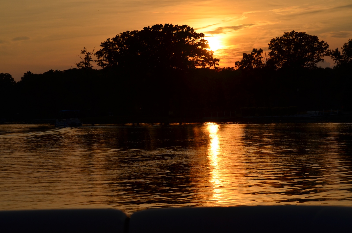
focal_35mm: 98
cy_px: 116
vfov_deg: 14.0
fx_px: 951
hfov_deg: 21.0
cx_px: 176
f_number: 8
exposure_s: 1/2000
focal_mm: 65
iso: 200
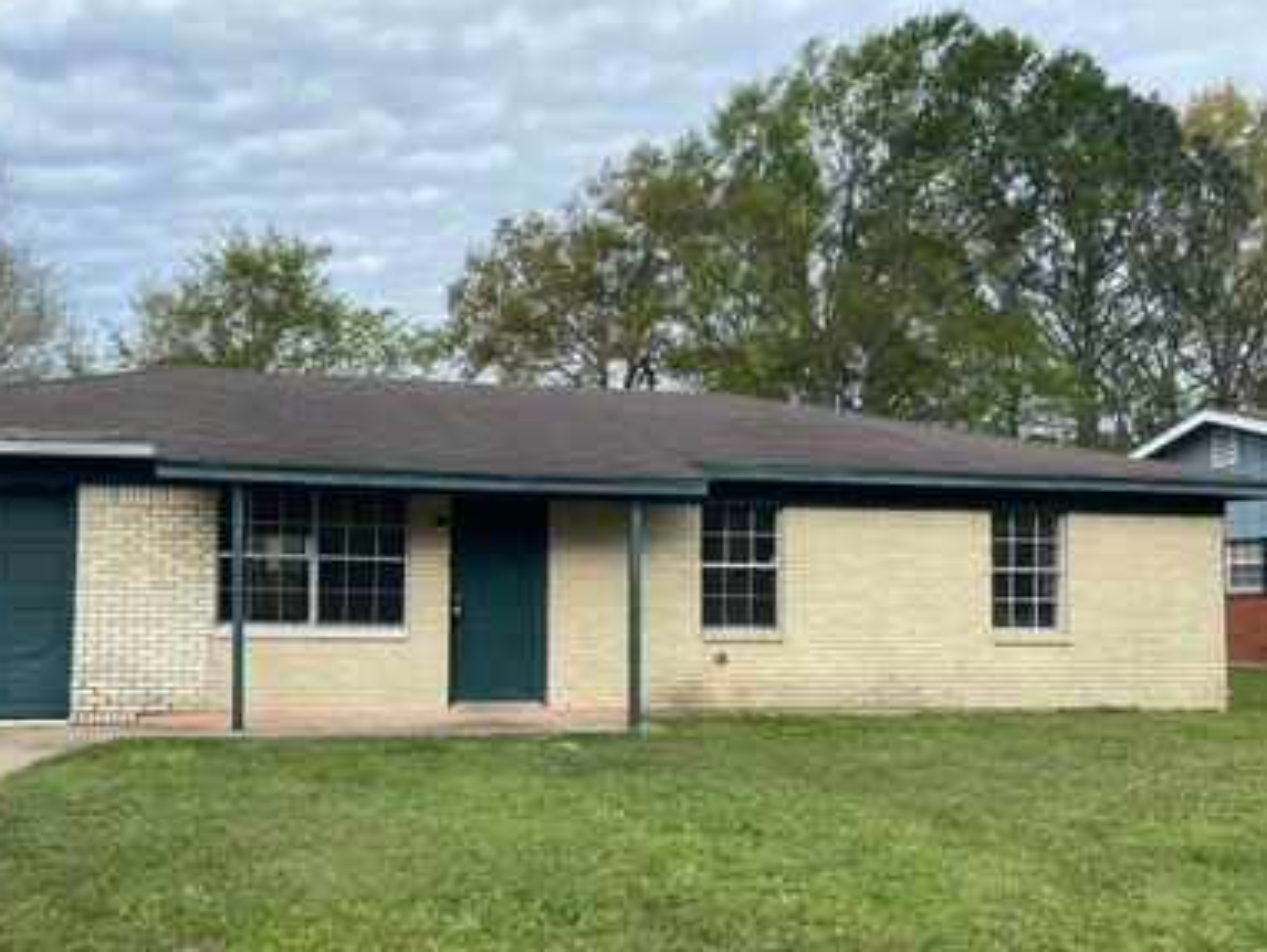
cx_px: 524
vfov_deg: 41.7
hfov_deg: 53.6
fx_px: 1245
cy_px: 566
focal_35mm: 34
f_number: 1.8
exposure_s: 1/1629
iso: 32
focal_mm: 4.25
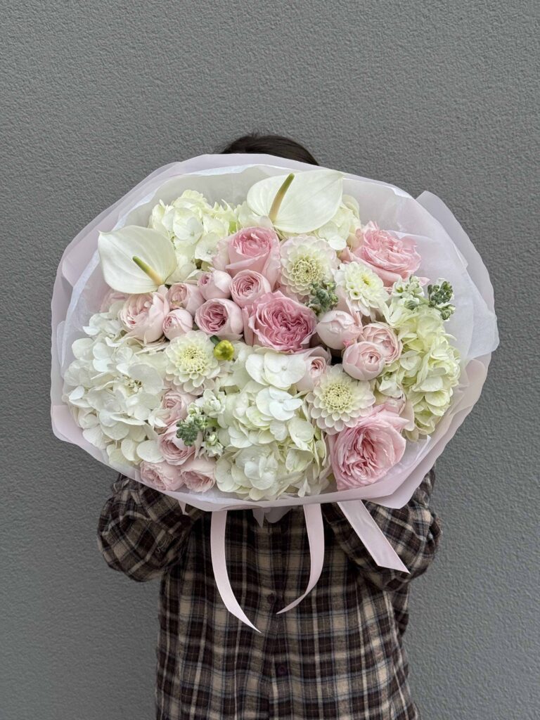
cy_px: 360
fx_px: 998
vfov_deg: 39.7
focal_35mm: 48
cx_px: 270
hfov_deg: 30.3
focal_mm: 6.8
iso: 80
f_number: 1.8
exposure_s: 1/1543
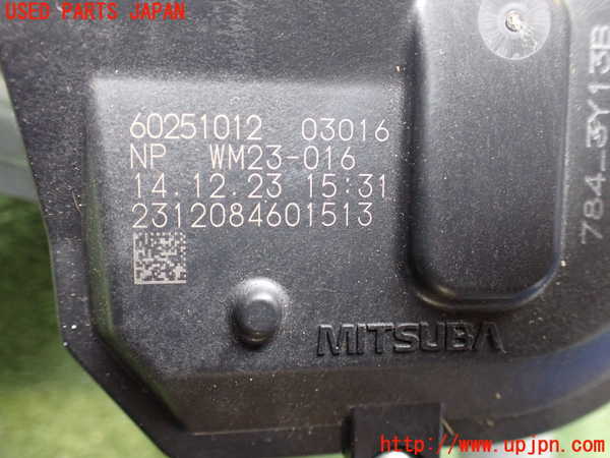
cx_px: 305
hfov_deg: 60.0
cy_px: 229
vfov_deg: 46.8
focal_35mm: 30
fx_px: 529
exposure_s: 1/40
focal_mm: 5.4
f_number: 2.3
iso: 800
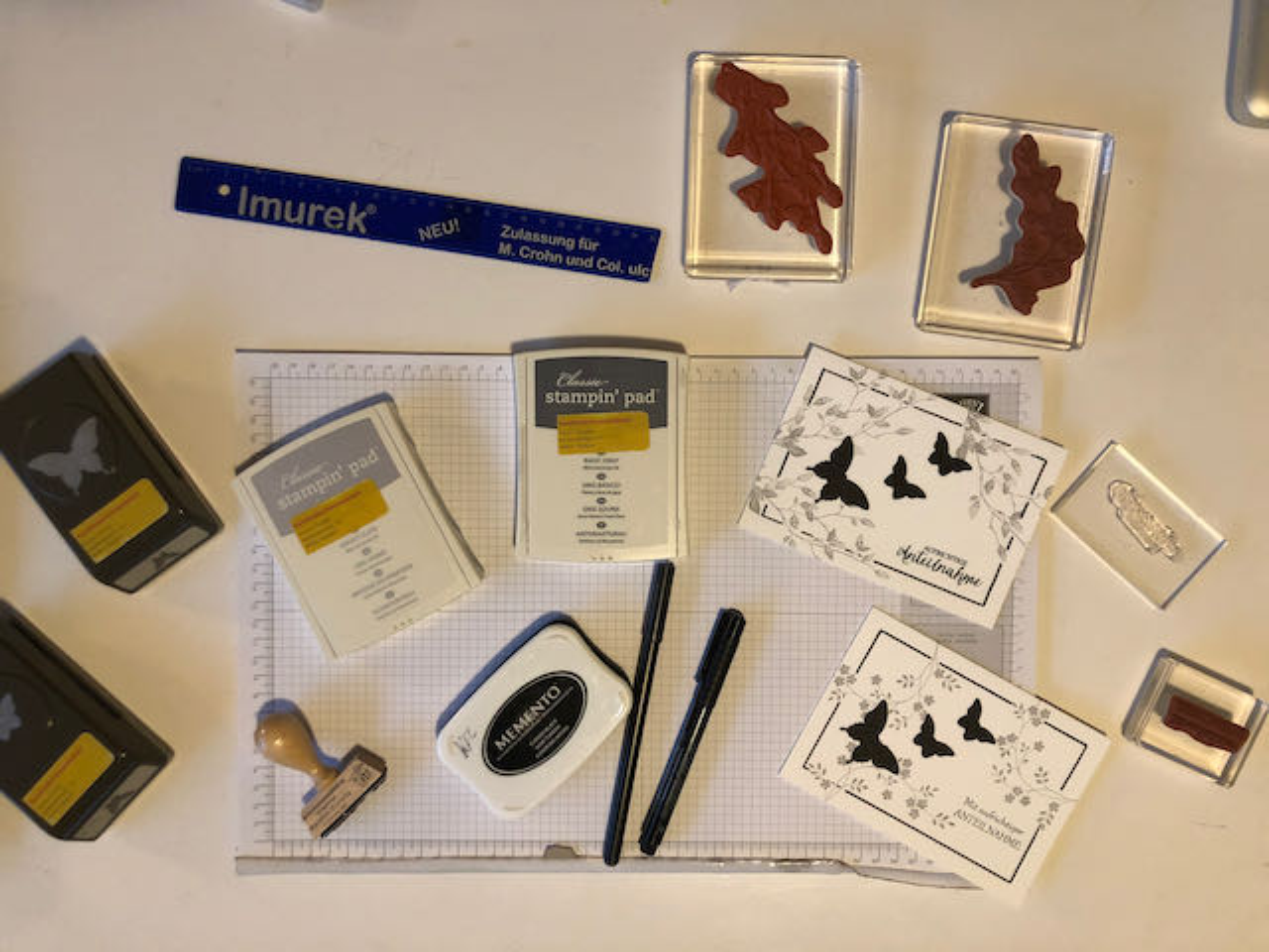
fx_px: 1026
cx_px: 634
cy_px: 476
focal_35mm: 28
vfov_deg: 49.7
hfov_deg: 63.4
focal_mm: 3.99
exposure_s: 1/15
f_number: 1.8
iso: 100
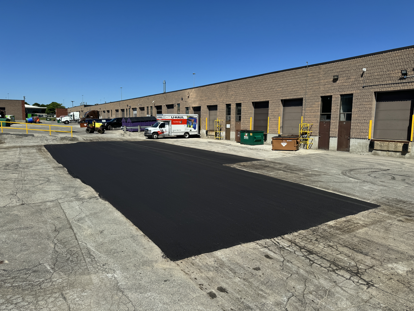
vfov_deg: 56.8
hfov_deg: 71.6
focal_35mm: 24
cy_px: 156
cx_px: 207
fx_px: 287
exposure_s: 1/6410
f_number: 1.78
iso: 80
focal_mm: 6.76
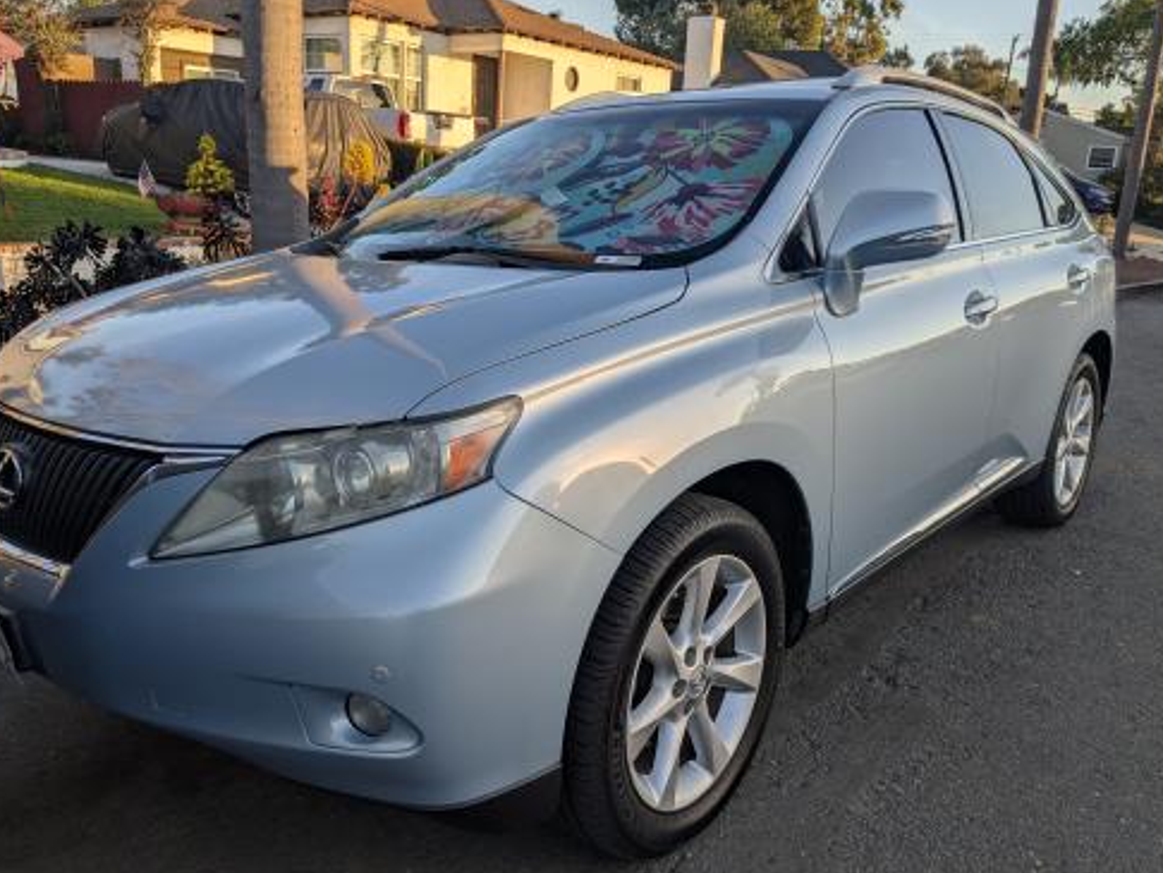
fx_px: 941
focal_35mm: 28
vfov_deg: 49.8
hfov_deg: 63.4
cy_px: 428
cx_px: 570
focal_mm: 4.38
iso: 36
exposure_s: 1/731
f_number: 1.73
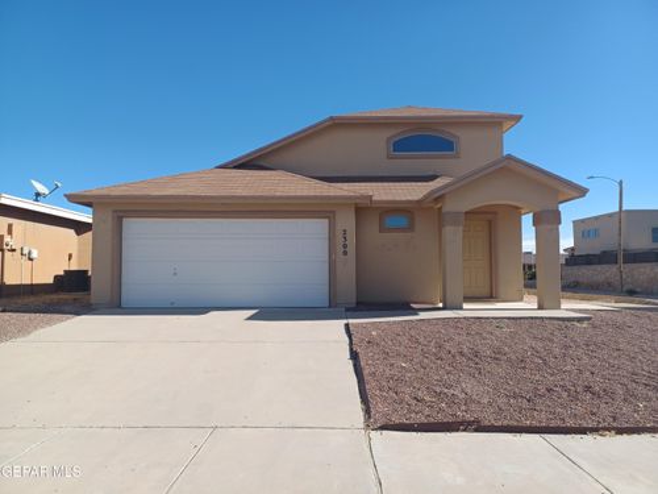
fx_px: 475
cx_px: 329
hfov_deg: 69.4
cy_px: 247
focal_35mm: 25
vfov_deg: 54.9
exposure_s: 1/397
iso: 32
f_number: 1.8
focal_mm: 4.6
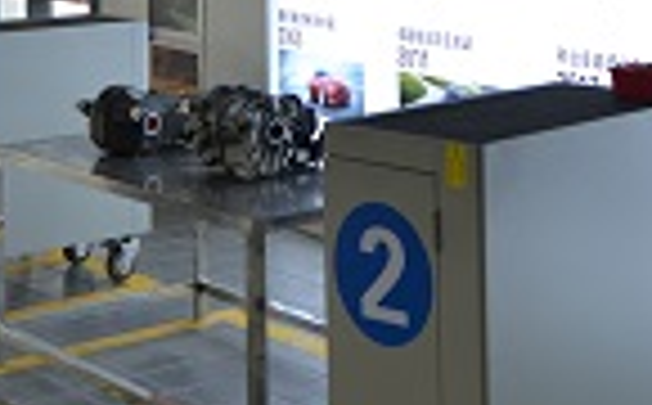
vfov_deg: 14.1
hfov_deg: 23.8
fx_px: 1543
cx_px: 396
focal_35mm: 87
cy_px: -191
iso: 400
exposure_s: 1/250
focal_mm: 19
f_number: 4
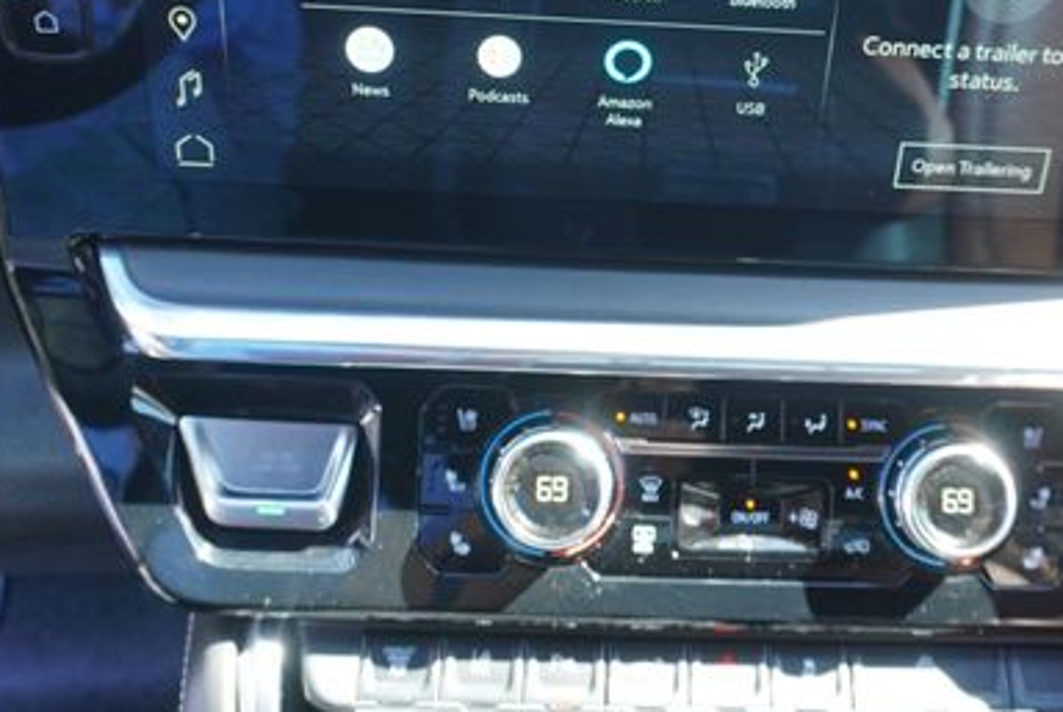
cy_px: 163
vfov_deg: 32.7
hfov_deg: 48.2
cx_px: 626
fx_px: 1182
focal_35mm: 40
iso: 1250
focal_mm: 16
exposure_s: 1/160
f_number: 4
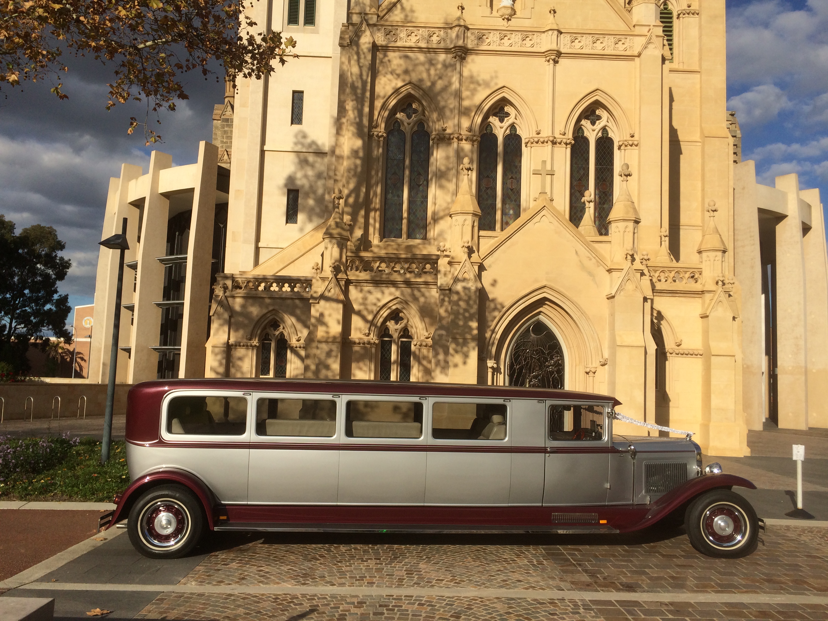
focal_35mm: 29
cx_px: 414
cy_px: 310
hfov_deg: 61.7
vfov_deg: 48.2
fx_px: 694
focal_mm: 4.15
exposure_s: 1/3425
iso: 32
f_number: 2.2
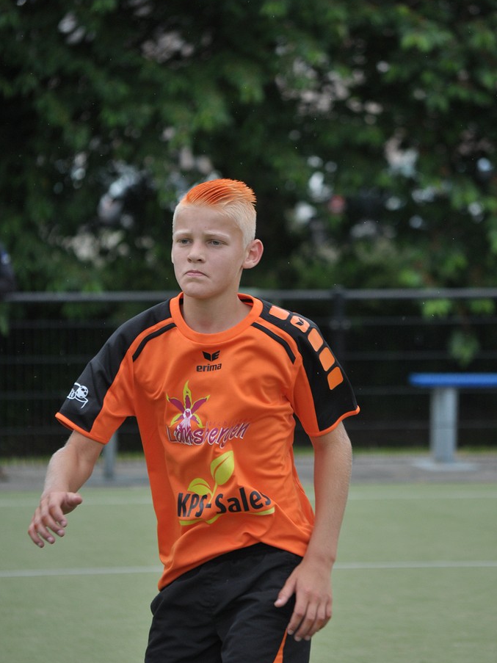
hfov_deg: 6.1
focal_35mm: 245
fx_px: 4691
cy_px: 342
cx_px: 249
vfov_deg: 8.1
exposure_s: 1/1250
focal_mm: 150
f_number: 5
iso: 400
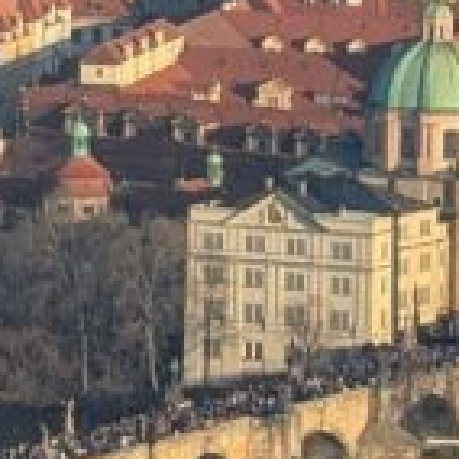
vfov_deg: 2.5
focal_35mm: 701
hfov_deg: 2.5
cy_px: 280
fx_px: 10516
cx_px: 676
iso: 44
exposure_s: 1/780
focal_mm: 17.91
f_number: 2.8
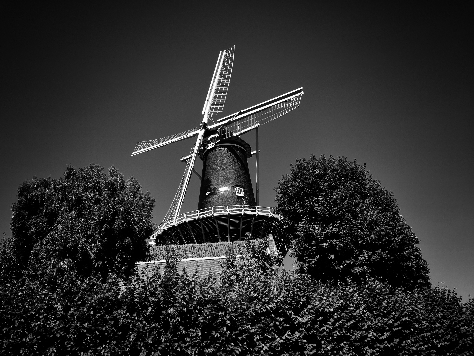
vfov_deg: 48.2
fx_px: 397
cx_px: 237
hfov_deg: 61.7
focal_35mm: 29
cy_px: 178
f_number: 2.2
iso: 32
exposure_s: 1/860
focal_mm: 4.15
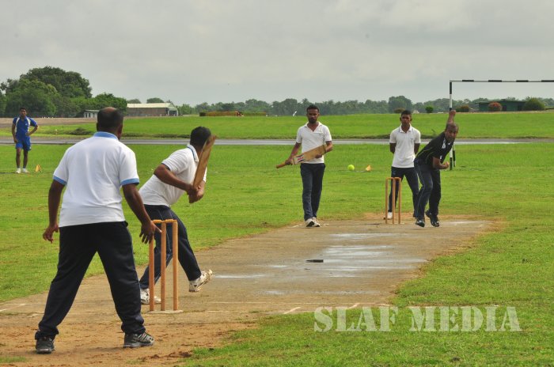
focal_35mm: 158
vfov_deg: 8.7
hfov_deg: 13.1
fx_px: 2419
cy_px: 184
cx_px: 277
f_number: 16
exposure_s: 1/400
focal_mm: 105
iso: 500
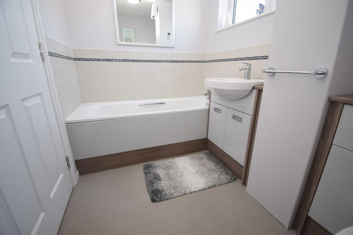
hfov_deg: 100.4
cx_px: 176
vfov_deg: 77.3
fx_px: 147
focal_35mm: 15
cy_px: 118
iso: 400
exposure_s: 1/60
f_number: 4.5
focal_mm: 10
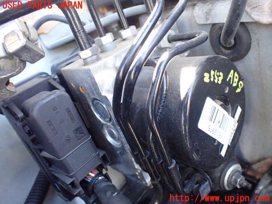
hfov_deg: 60.0
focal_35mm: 30
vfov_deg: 46.8
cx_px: 136
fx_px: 236
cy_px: 102
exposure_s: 1/125
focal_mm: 5.4
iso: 640
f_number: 2.3
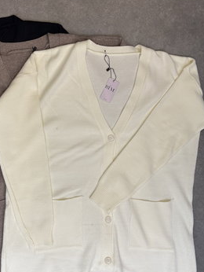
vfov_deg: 46.7
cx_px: 51
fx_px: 314
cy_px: 147
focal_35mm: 40
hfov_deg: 35.2
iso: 125
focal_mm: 5.96
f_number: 1.6
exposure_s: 1/100
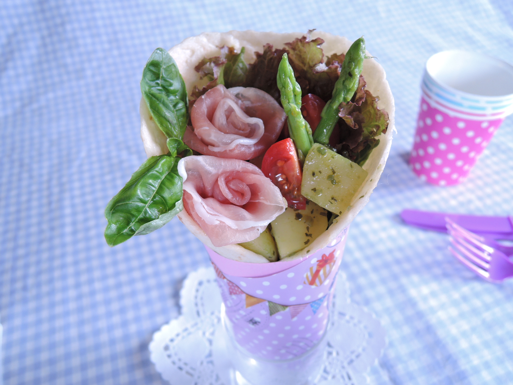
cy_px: 192
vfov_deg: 49.7
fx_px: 415
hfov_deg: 63.4
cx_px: 256
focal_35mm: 28
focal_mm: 6
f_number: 2.8
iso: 100
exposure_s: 1/30
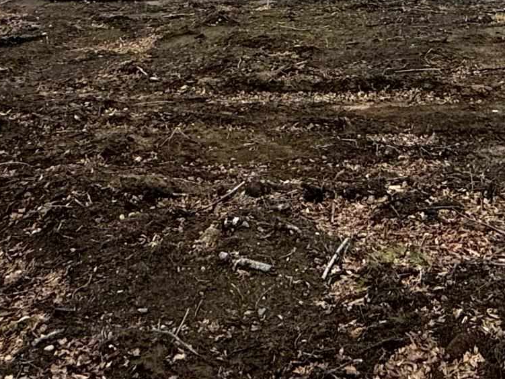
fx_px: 803
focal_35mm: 55
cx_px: 413
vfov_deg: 21.2
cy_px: -230
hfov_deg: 33.8
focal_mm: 2.22
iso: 50
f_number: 2.2
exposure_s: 1/1901
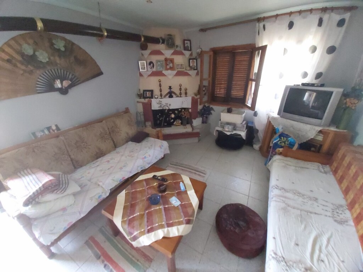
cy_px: 136
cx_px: 182
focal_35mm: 12
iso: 500
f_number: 2.2
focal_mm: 1.42
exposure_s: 1/17
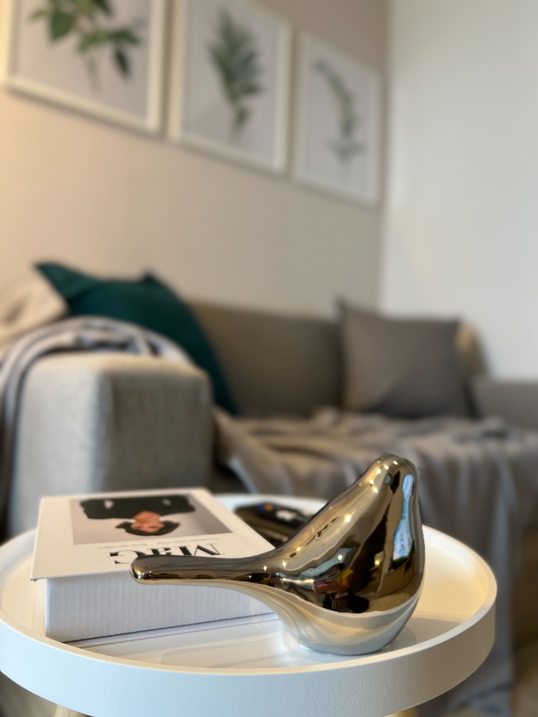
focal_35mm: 26
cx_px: 269
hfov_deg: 53.1
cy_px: 358
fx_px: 539
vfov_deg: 67.3
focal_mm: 5.7
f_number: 1.5
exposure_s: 1/50
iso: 64
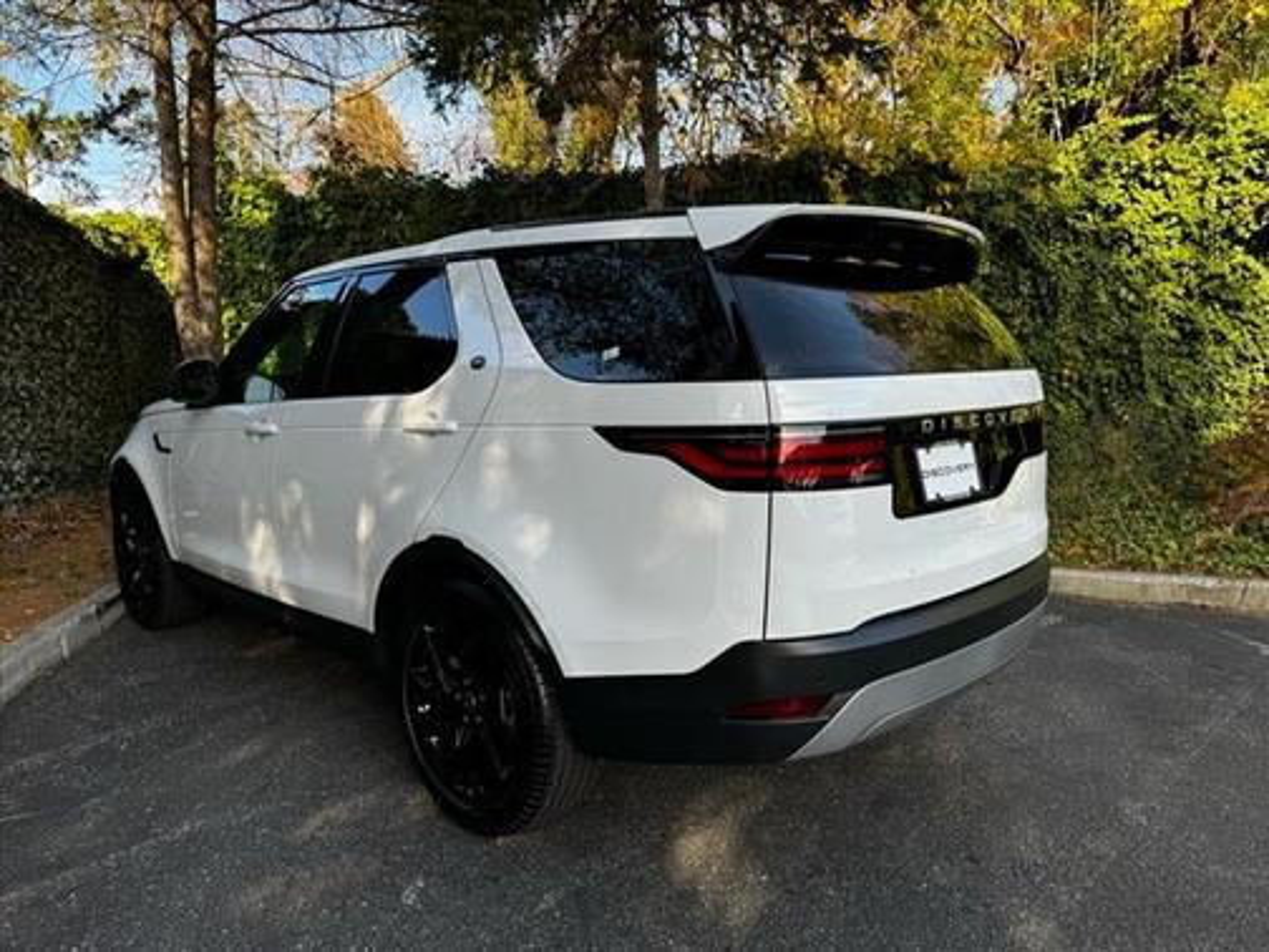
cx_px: 634
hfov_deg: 71.6
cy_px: 476
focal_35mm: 24
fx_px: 880
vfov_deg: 56.8
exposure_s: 1/582
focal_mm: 6.76
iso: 80
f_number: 1.78
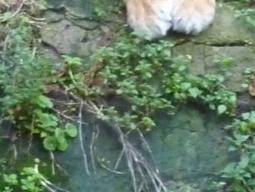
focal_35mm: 1030
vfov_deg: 1.4
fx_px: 7588
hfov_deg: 1.9
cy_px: -239
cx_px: 133
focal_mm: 32.1
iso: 800
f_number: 4.5
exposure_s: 1/160
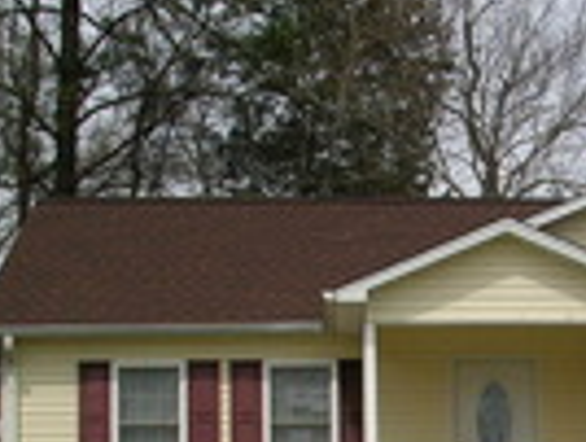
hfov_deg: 19.5
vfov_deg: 14.9
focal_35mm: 98
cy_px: 438
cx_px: 577
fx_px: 1662
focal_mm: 5.8
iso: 50
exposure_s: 1/371
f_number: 5.6
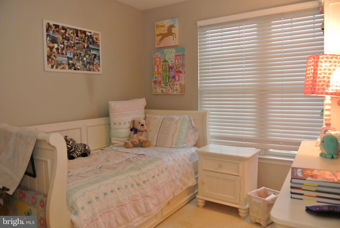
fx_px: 255
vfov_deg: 48.0
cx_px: 170
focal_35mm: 27
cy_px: 114
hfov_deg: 67.3
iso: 1100
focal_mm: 10
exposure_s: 1/60
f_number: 3.5
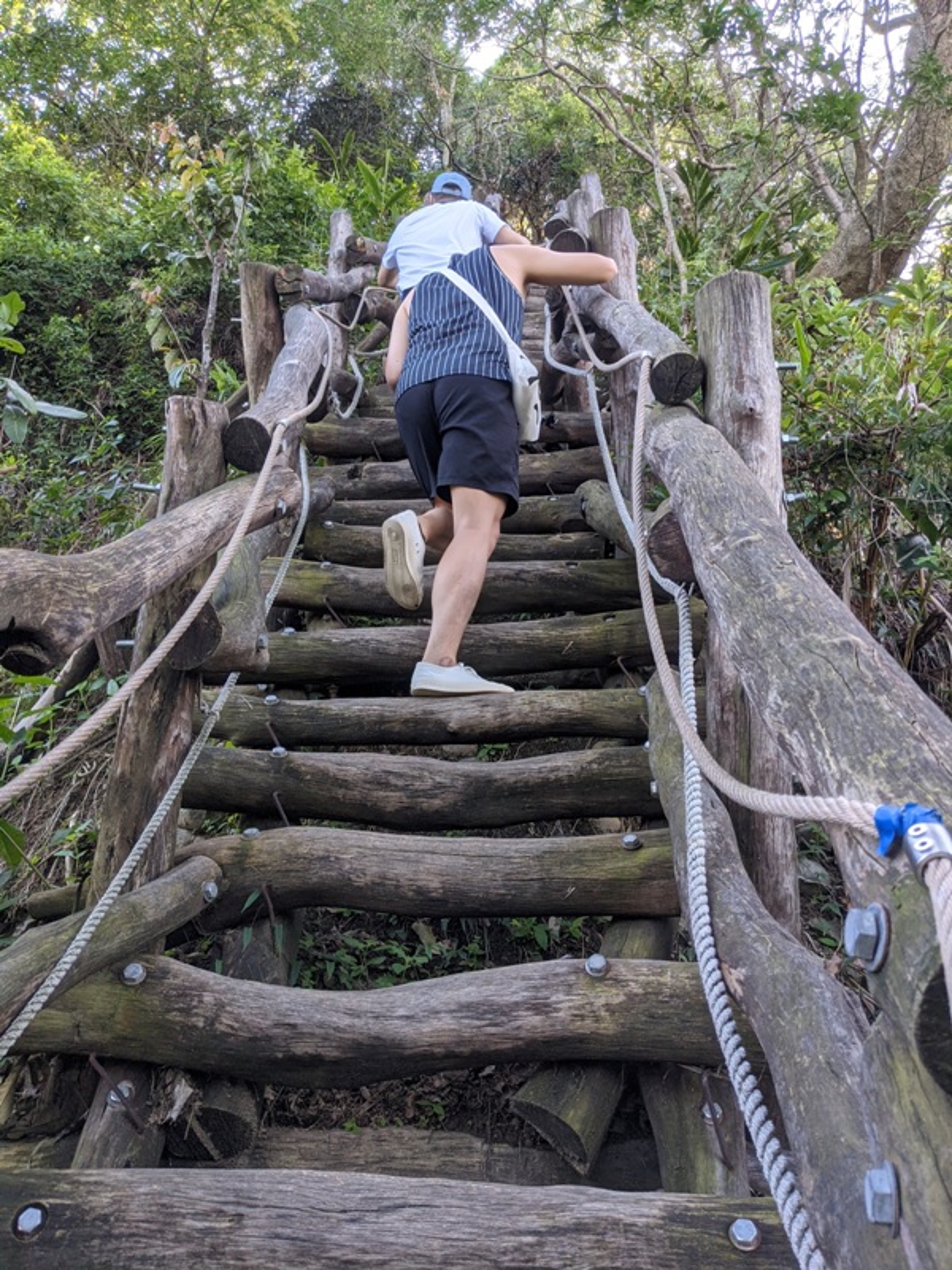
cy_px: 635
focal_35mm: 27
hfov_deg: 51.4
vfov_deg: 65.3
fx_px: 990
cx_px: 476
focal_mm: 4.38
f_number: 1.73
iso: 65
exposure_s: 1/227
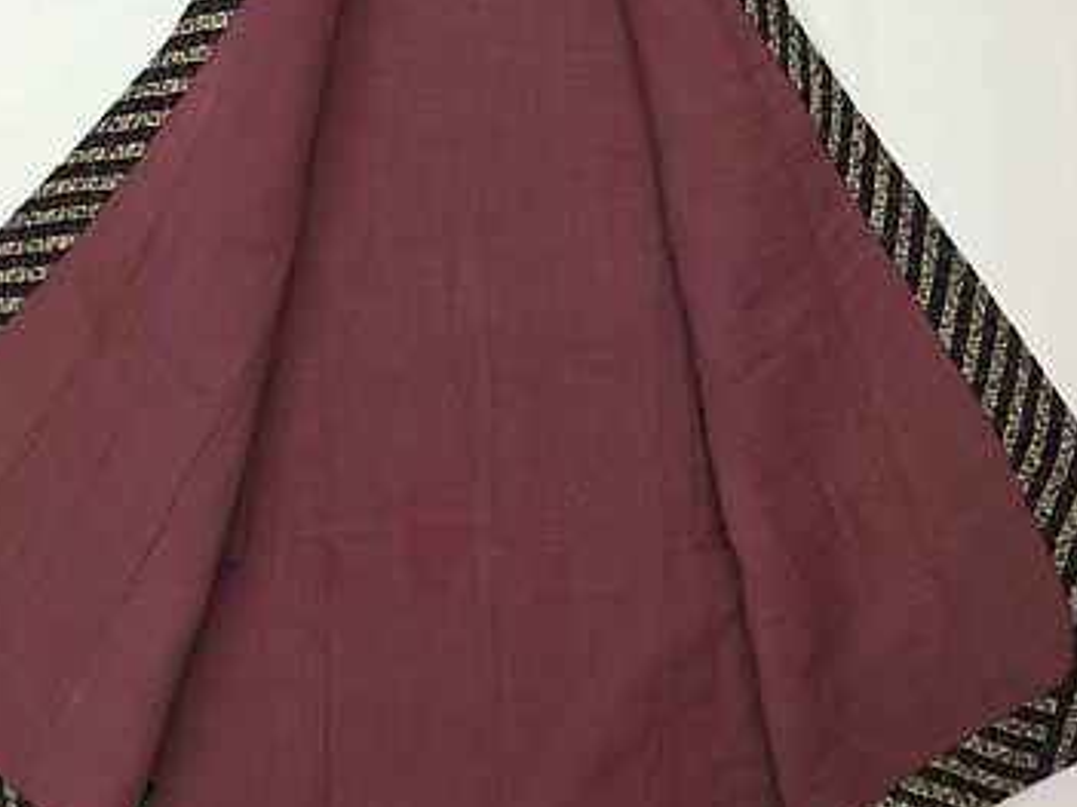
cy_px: 264
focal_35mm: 53
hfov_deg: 36.1
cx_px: 454
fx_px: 1648
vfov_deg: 27.3
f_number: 2.4
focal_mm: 3.3
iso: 32
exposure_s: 1/40
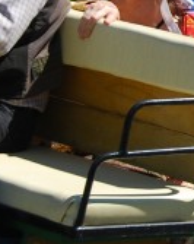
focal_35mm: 416
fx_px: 2990
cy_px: -18
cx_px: 421
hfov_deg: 3.7
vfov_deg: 4.7
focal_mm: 55
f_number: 8
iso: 100
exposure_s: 1/250
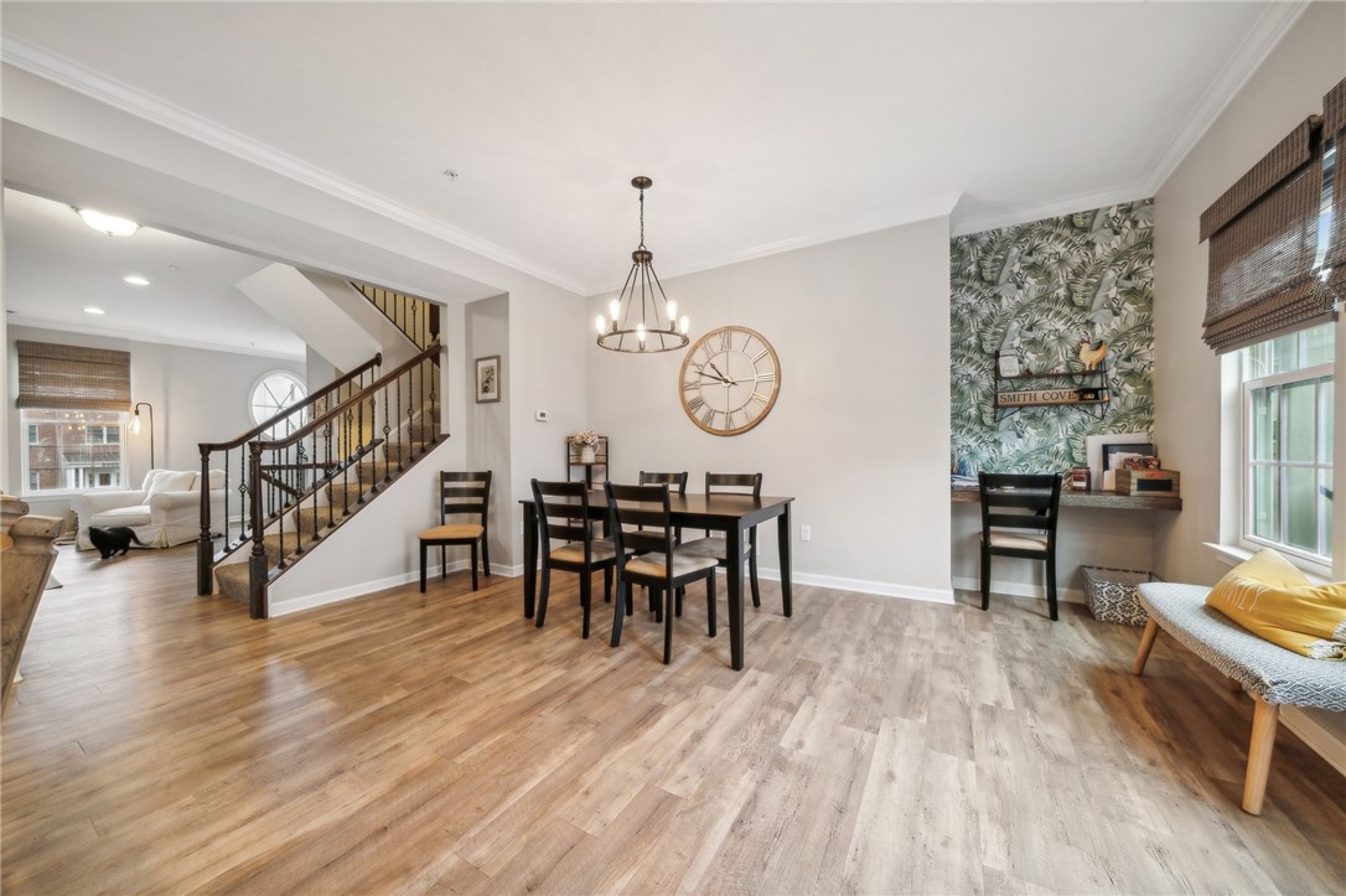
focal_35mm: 12
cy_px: 448
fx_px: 448
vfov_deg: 89.9
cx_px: 673
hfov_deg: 112.6
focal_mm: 12
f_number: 11
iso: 50
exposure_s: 1/3.33
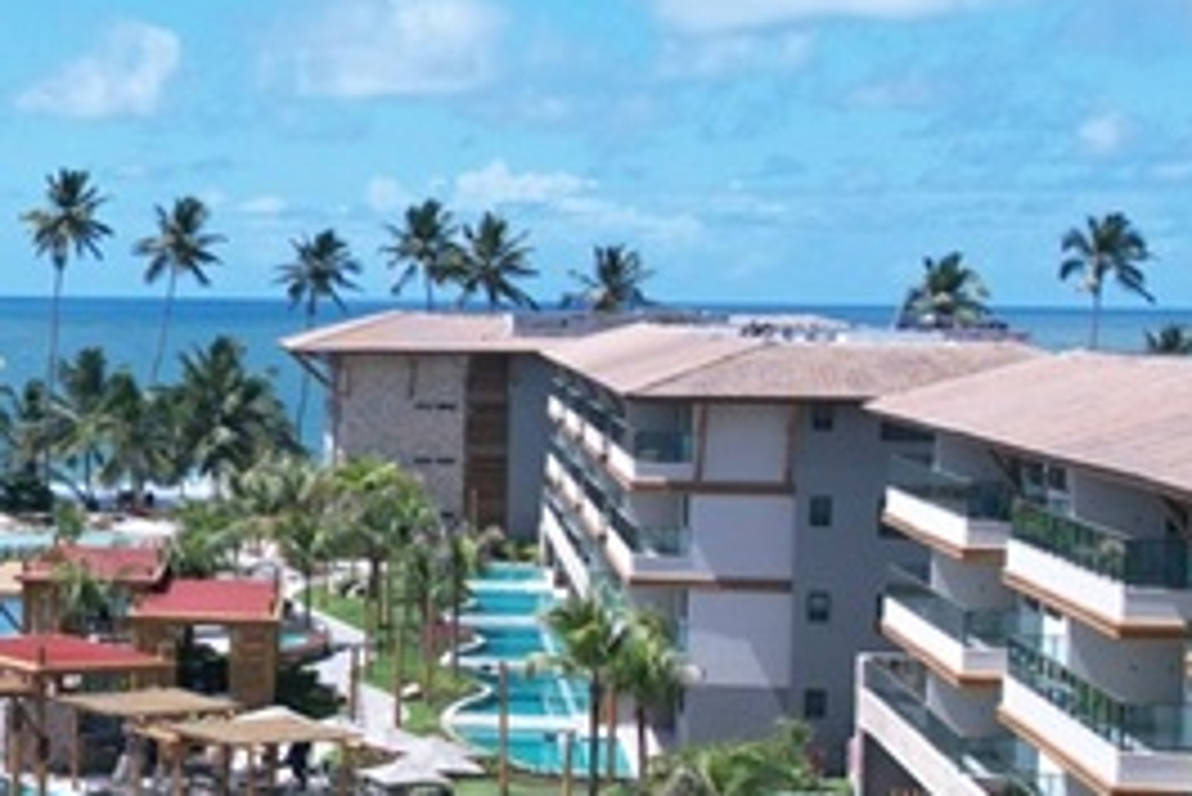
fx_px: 2816
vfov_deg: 16.1
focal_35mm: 85
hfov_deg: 21.8
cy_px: 405
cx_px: -301
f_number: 2.8
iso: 100
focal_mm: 8.38
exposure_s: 1/200
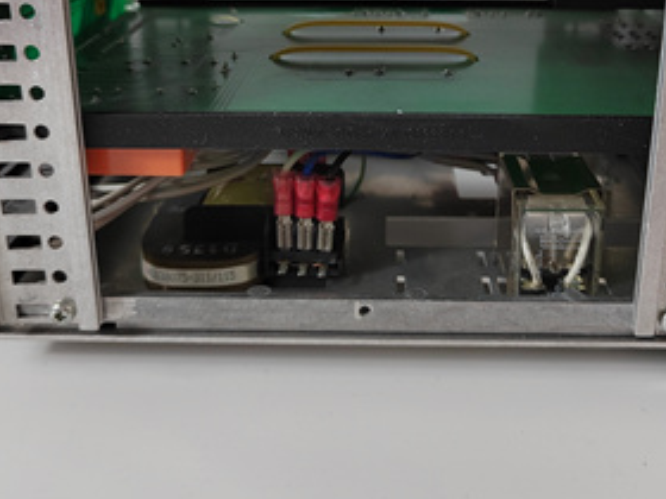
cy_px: 96
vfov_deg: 34.0
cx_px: 376
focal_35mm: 41
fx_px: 789
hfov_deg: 45.7
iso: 591
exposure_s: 1/100
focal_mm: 5.52
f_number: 1.9
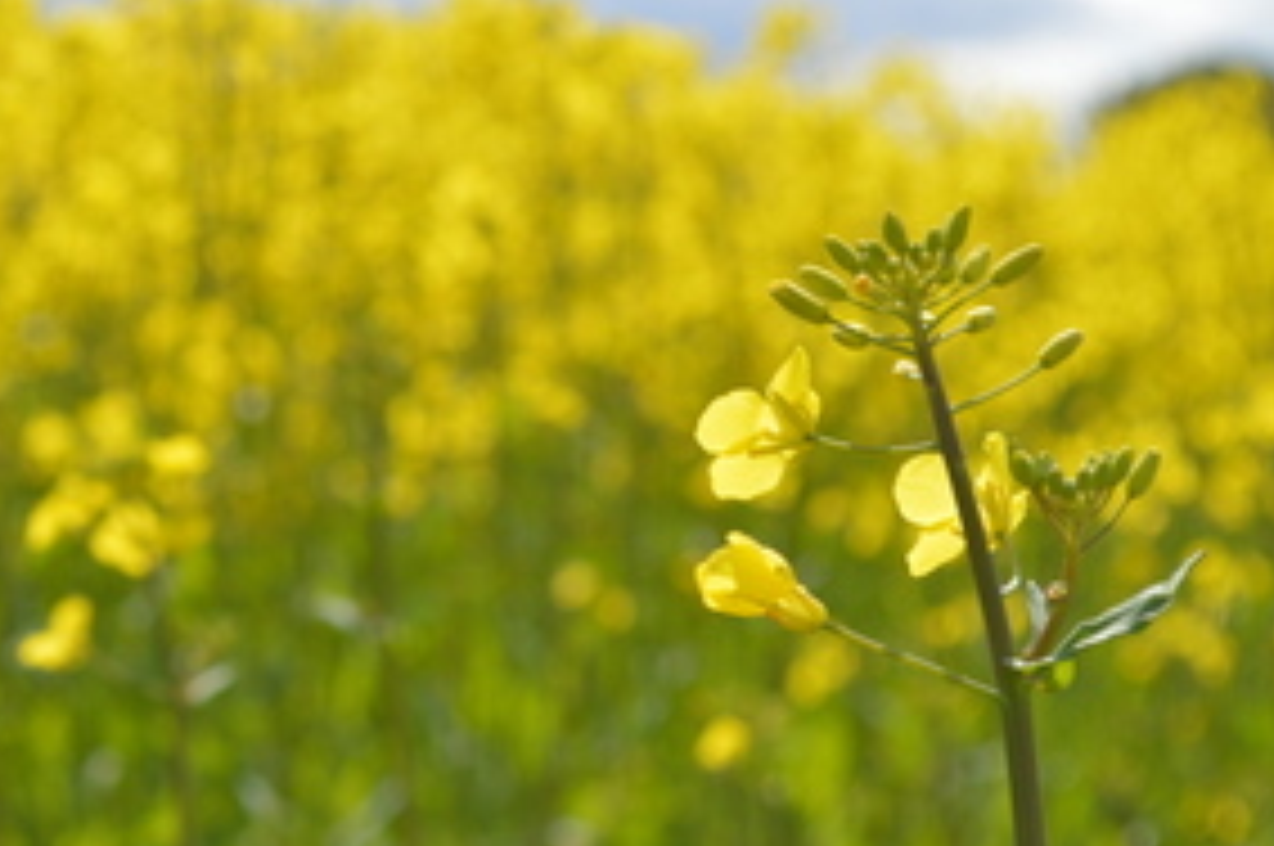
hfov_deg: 16.1
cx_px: 338
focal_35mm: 127
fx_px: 4489
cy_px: 468
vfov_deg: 10.8
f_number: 8
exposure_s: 1/250
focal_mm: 52
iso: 100
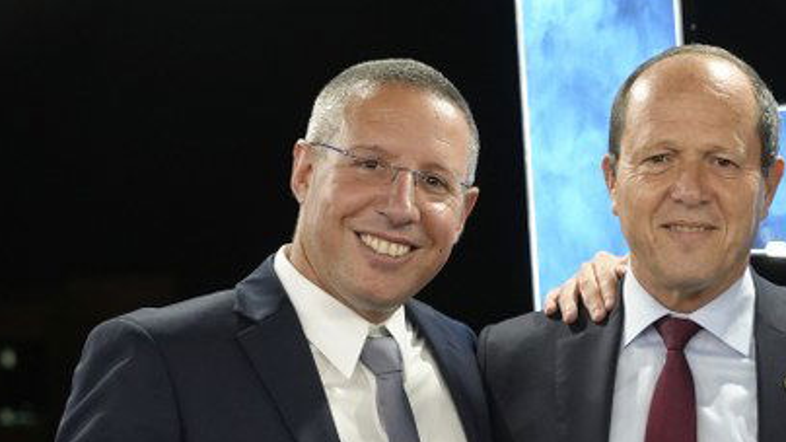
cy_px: 440
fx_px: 2322
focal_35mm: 111
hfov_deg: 19.0
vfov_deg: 10.8
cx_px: 636
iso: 2500
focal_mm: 53.7
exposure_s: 1/160
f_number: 4
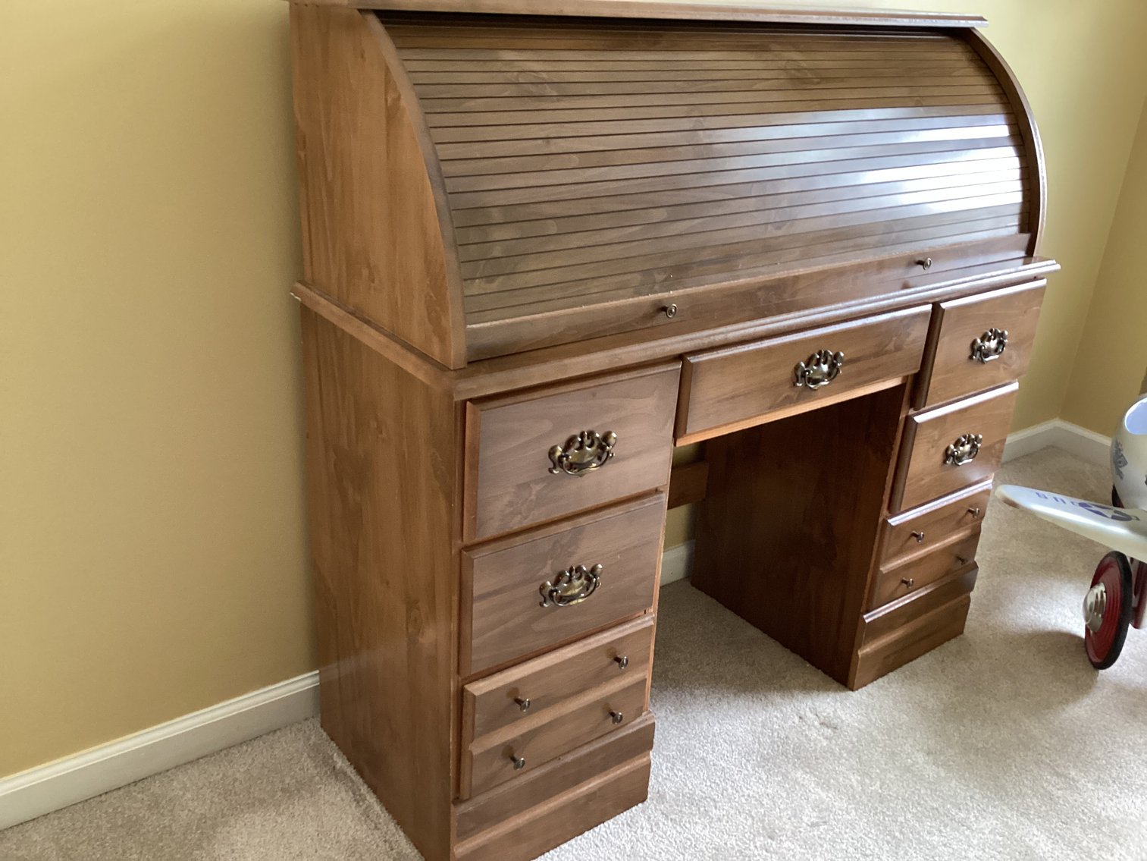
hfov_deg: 58.3
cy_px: 430
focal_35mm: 31
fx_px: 1027
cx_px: 574
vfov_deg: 45.4
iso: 320
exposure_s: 1/40
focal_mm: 3.3
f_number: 2.4
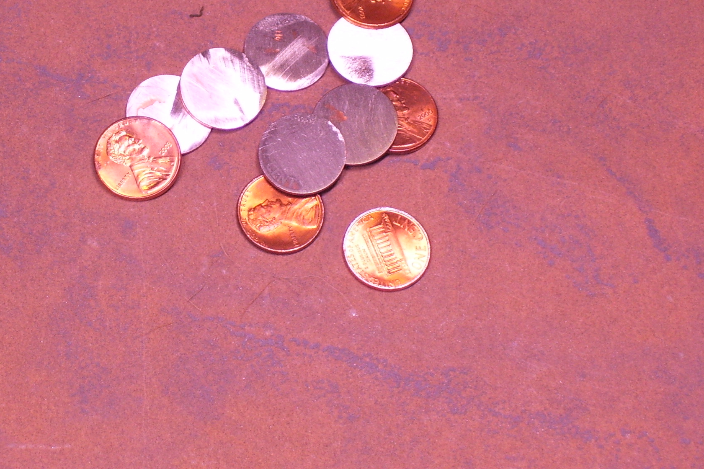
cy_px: 134
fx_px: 3011
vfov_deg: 8.9
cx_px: 232
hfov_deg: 13.3
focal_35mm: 154
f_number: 4.6
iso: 160
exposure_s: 1/20
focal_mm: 18
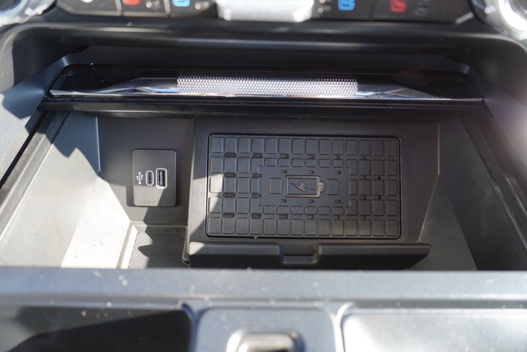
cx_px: 264
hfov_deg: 73.7
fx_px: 352
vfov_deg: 53.2
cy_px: 176
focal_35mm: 24
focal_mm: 16
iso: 250
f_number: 4
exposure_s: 1/60
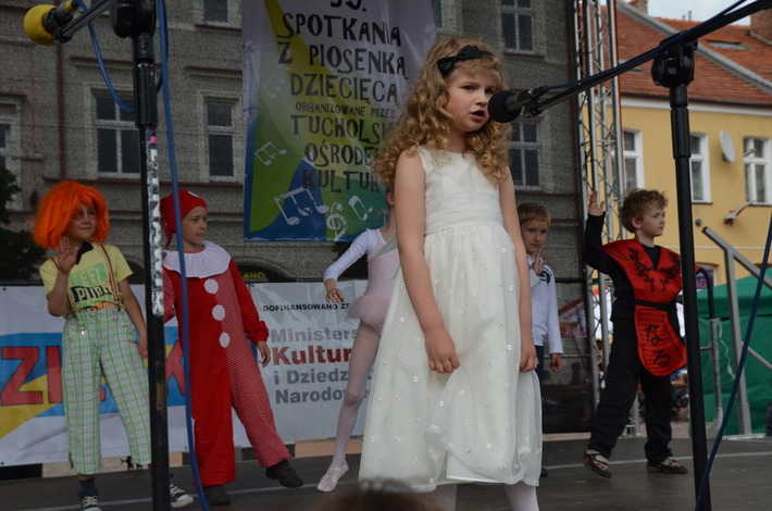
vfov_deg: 25.6
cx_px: 386
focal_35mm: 52
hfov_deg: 37.9
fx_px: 1123
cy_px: 256
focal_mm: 35
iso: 800
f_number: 6.3
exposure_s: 1/2500
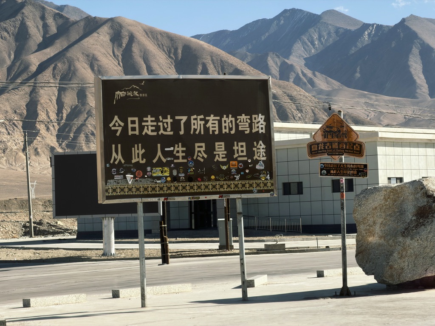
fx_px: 1257
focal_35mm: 100
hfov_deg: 19.6
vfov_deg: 14.8
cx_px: 218
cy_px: 163
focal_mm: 16.89
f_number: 2.8
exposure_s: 1/638
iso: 25
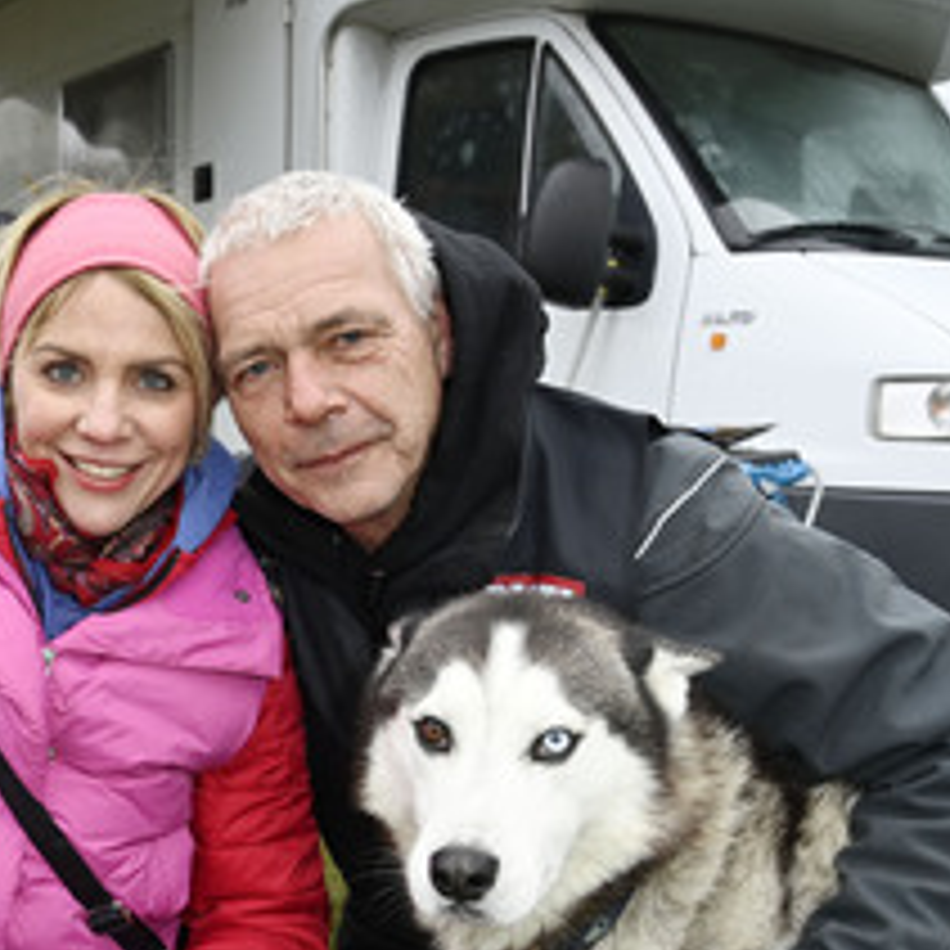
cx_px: 146
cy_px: 666
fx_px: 1521
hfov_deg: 33.3
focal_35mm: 49
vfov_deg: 34.2
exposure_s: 1/250
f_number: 6.3
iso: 640
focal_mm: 27
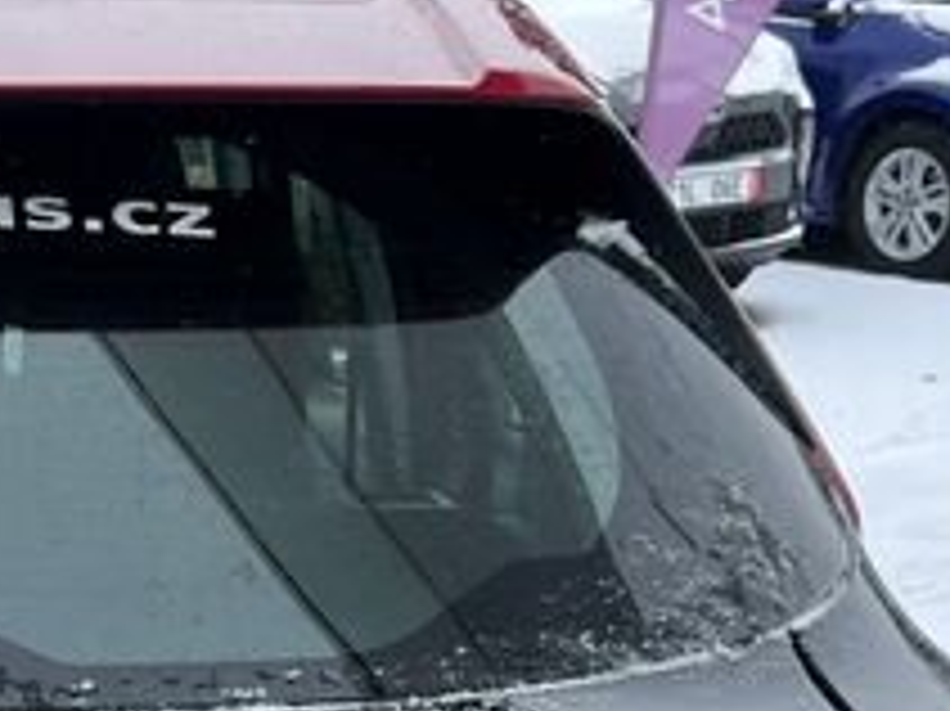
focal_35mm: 126
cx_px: -288
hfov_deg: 14.9
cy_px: 1044
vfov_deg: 11.3
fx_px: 3456
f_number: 1.6
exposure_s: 1/625
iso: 50
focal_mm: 5.1
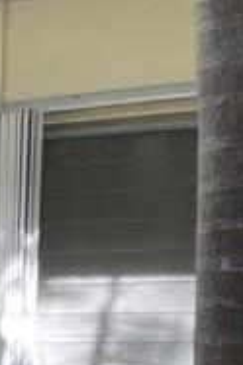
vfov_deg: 20.8
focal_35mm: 93
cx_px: -343
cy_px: 406
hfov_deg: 11.9
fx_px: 942
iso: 32
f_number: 1.6
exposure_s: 1/175
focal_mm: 4.2
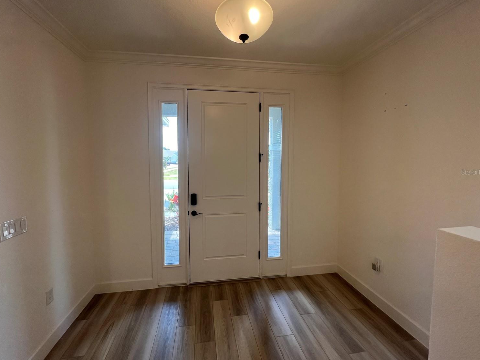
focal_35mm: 14
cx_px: 233
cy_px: 172
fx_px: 194
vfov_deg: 85.6
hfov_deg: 102.0
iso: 50
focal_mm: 1.57
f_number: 1.8
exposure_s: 1/120
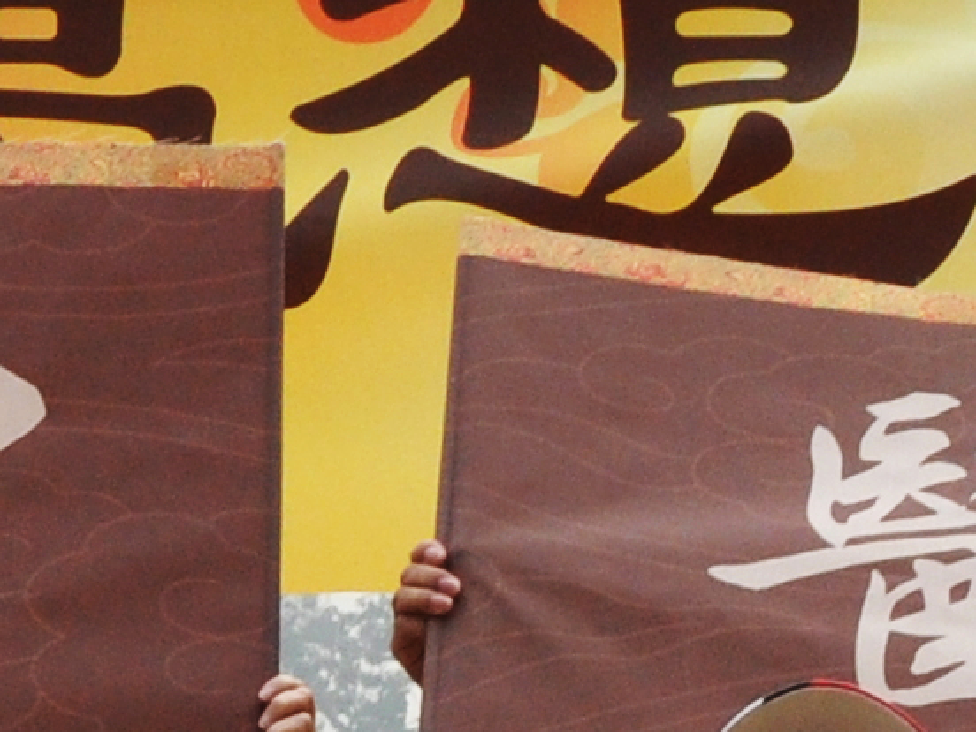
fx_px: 9156
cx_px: 919
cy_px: 1222
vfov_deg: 4.5
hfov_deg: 6.1
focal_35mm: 325
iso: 400
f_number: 11
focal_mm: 29
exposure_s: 1/125
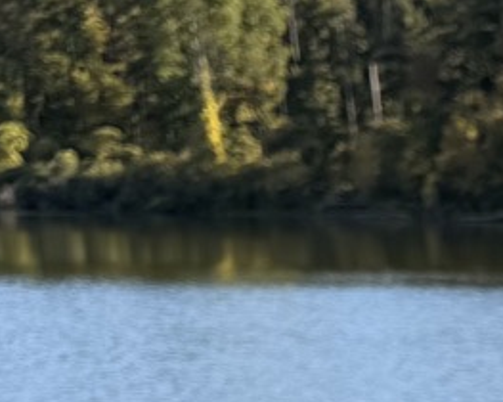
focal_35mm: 171
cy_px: 978
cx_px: 1222
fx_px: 2544
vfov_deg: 8.3
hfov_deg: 9.9
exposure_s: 1/1812
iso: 80
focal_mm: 6.76
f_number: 1.78
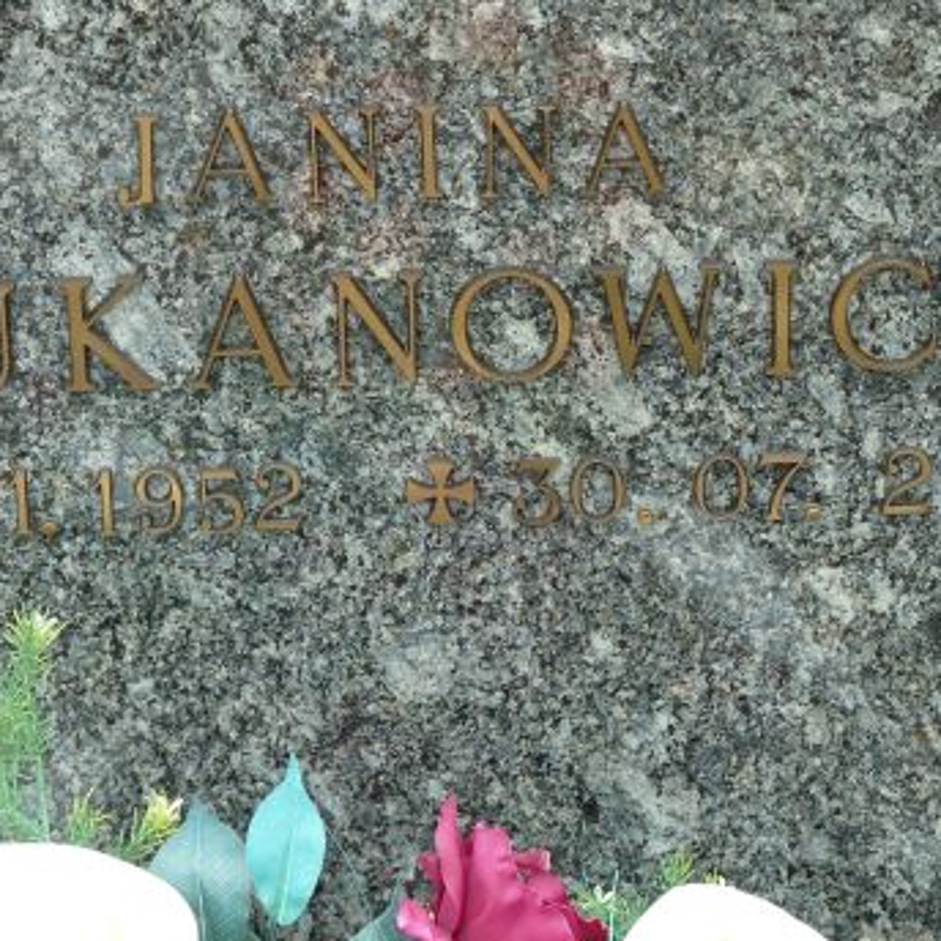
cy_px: 304
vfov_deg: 11.8
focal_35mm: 148
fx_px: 4552
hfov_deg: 11.8
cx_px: 386
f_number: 4.3
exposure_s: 1/60
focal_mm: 14.7
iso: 80
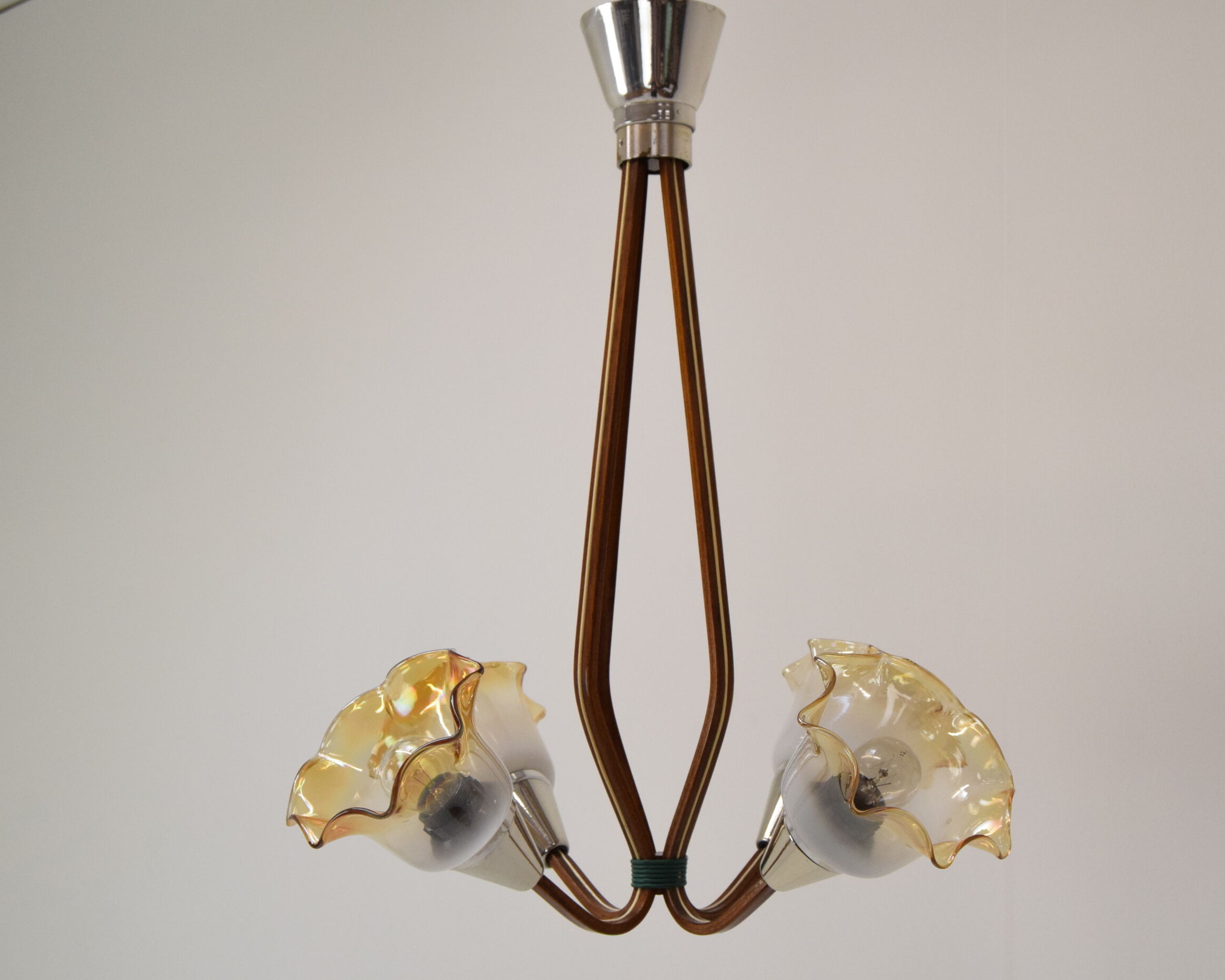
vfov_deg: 29.7
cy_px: 528
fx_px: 1849
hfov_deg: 36.6
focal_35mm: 51
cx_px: 651
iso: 1600
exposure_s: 1/320
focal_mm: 28
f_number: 9
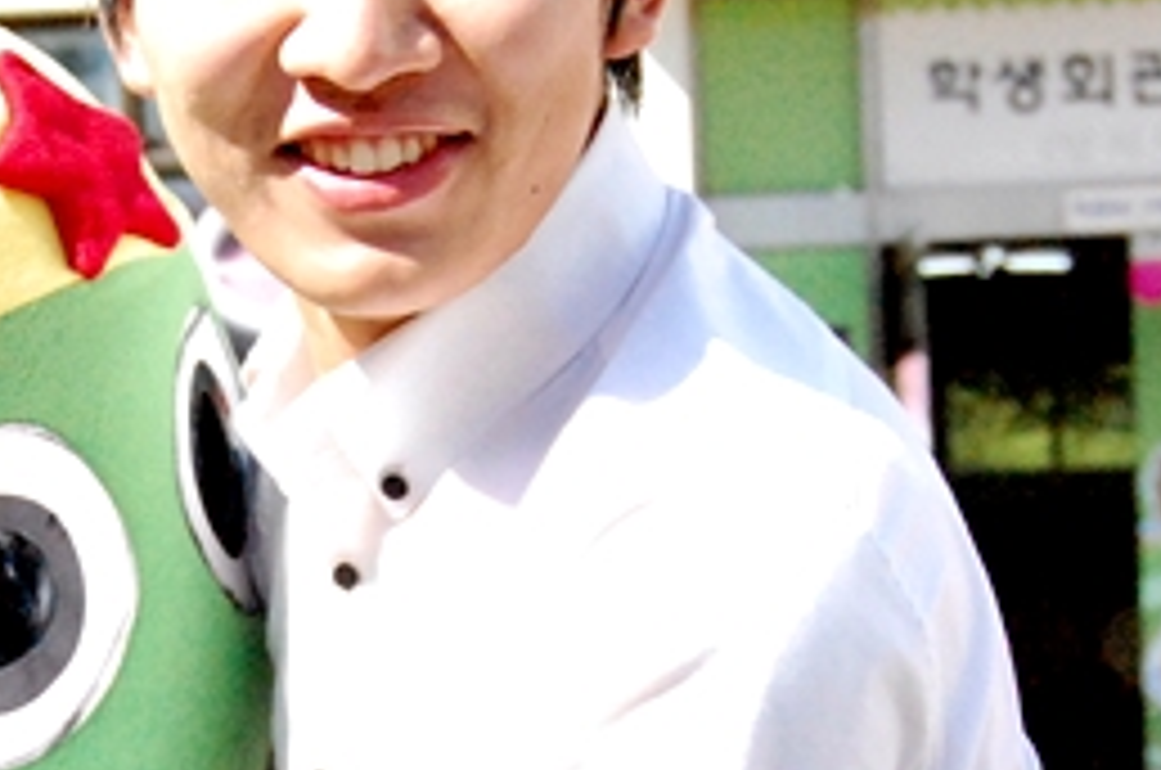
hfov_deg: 14.6
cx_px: 256
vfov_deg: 9.7
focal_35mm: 140
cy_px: 720
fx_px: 4507
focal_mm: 32
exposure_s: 1/4000
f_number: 5.6
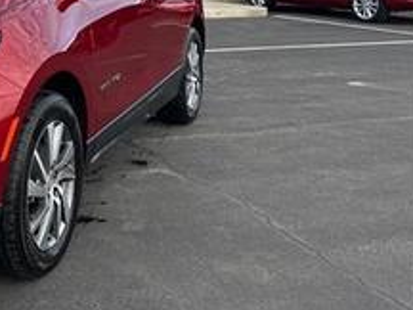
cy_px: -27
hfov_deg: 30.2
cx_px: -59
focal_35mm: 56
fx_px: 668
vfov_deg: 24.4
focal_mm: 6.86
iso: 80
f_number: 1.78
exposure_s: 1/1779
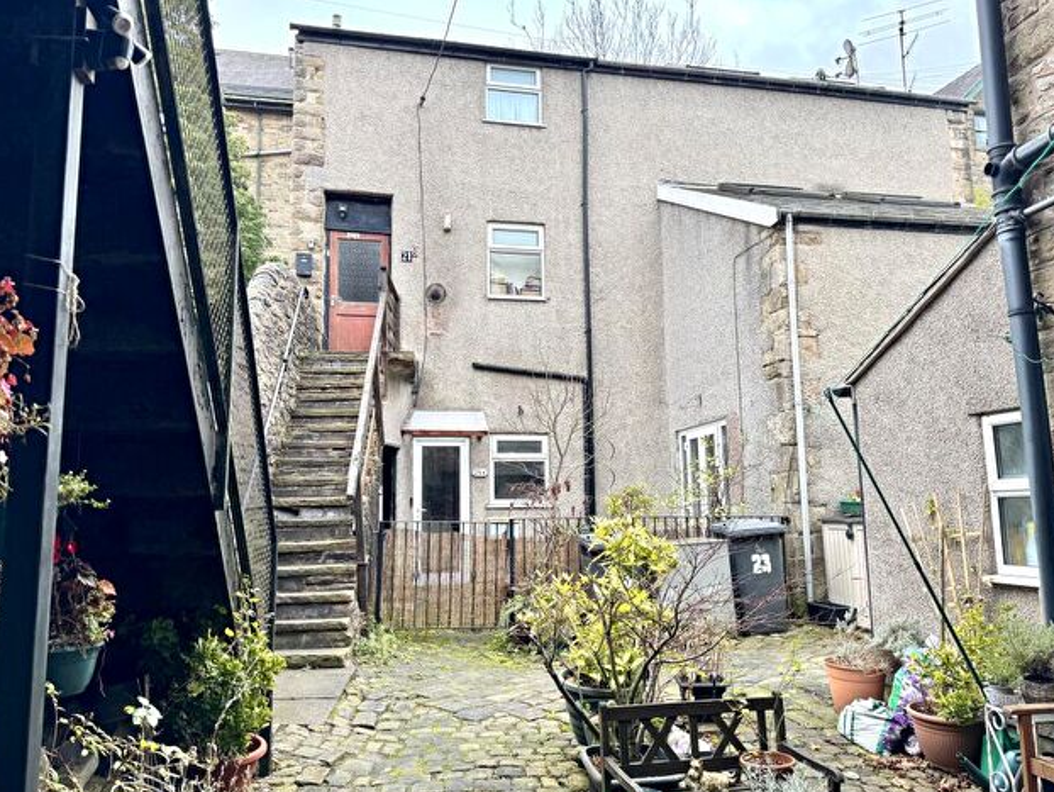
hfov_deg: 65.3
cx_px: 519
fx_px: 822
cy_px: 389
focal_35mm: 27
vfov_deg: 51.4
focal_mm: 6.76
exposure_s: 1/121
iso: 50
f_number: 1.78
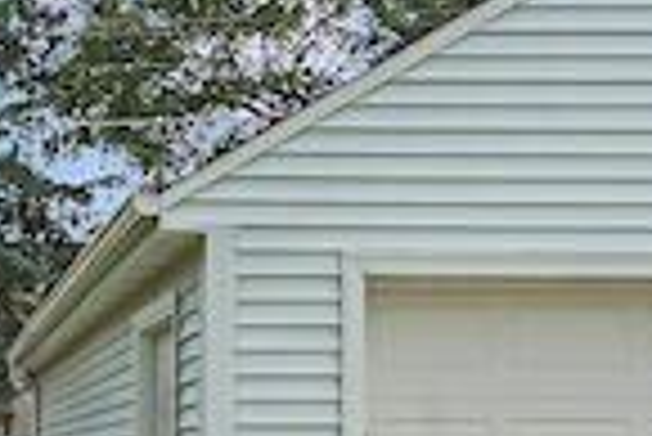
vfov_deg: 22.4
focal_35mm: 58
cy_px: 449
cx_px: -90
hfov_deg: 30.3
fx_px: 1051
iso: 125
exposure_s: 1/160
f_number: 9
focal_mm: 14
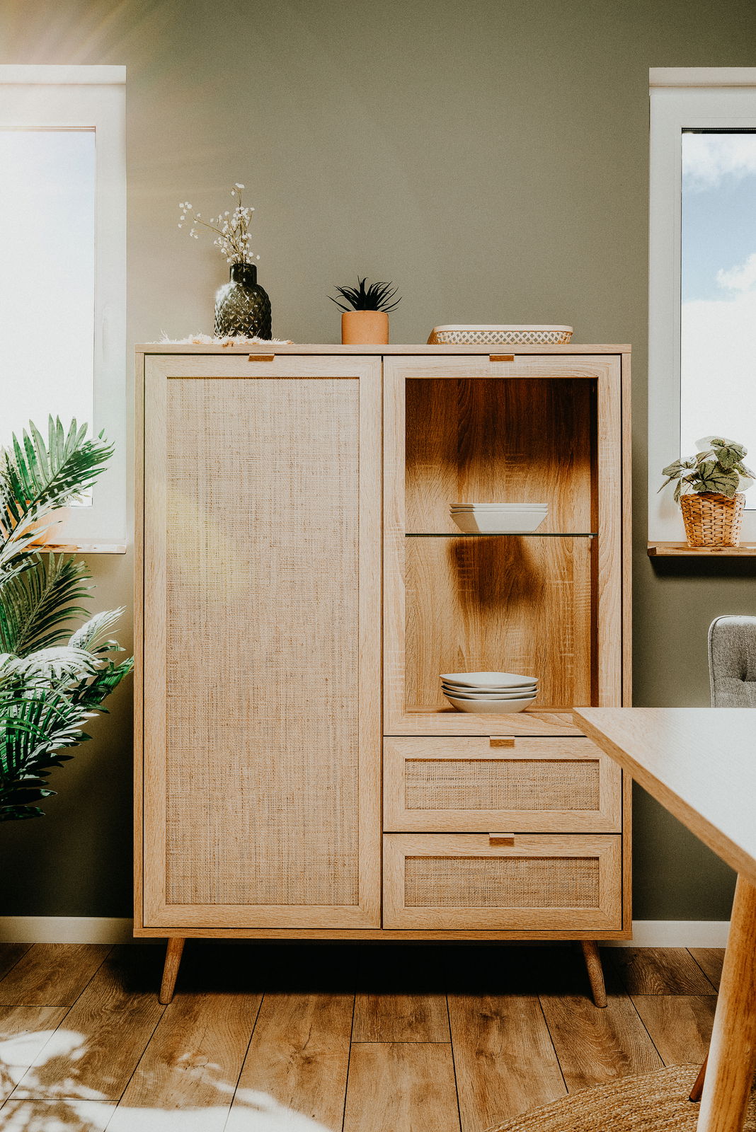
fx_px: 1101
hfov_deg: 37.9
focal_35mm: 35
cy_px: 566
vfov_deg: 54.4
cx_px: 378
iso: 100
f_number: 8
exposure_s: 1/3
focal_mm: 35
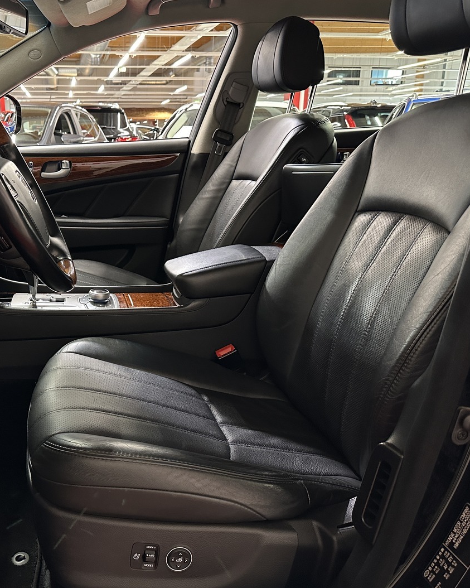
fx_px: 556
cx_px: 102
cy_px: 292
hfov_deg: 43.9
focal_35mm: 32
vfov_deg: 55.7
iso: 400
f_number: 1.78
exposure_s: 1/60
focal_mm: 6.86
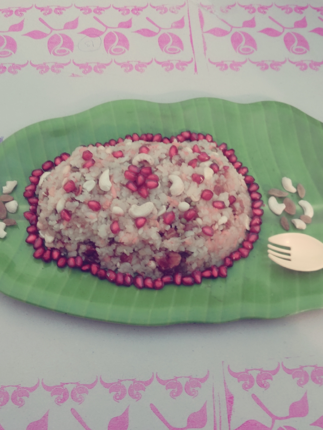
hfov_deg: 45.4
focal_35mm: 31
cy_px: 215
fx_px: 386
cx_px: 162
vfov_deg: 58.4
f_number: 2.2
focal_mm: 3.69
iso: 80
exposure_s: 1/33.3
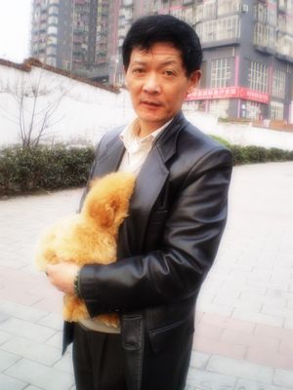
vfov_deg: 51.4
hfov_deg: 39.7
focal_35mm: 36
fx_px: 406
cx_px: 146
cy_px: 195
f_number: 3.1
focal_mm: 6.3
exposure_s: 1/250
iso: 250
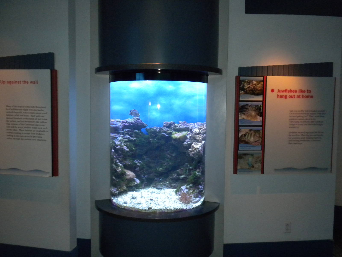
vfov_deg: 38.7
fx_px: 366
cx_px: 171
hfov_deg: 50.1
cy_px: 128
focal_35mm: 37
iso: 400
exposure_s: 1/30
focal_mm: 6.6
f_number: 3.5
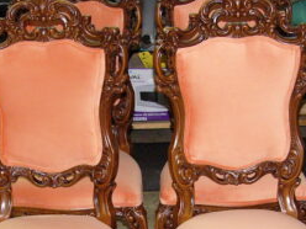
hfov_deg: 22.5
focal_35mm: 87
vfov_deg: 16.8
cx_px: 144
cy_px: 196
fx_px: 769
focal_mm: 6
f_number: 2.8
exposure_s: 1/80
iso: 200
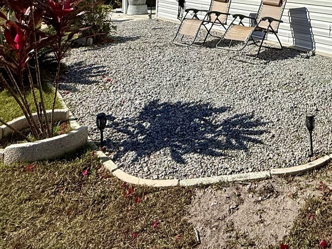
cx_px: 296
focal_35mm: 34
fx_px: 326
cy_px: -30
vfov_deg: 35.3
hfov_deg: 48.5
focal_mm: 2.22
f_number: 2.2
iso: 50
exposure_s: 1/6173
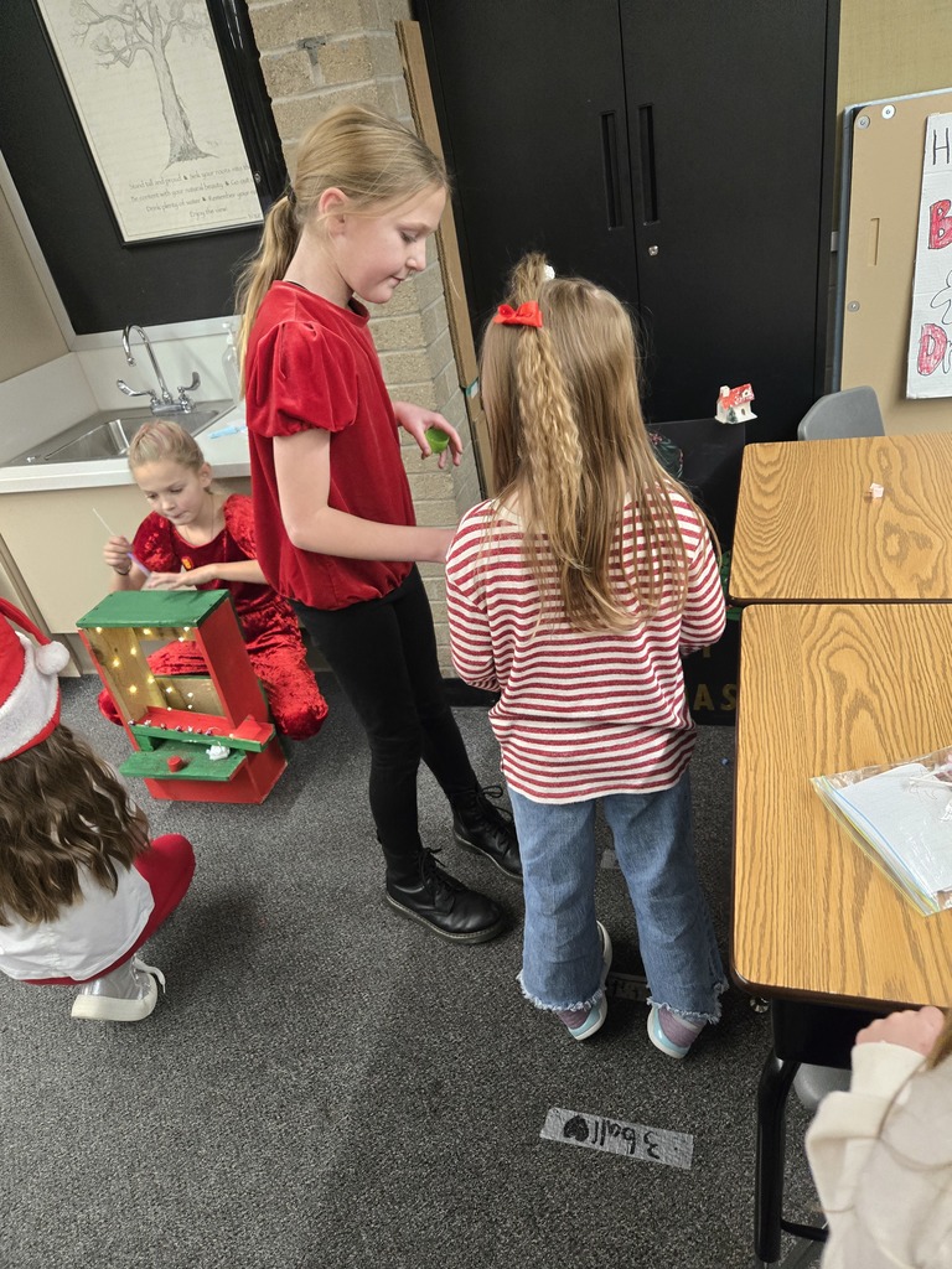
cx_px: 476
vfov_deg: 73.9
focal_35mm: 23
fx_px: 843
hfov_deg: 58.9
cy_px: 634
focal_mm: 5.4
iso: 1000
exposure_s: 1/120
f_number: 1.8
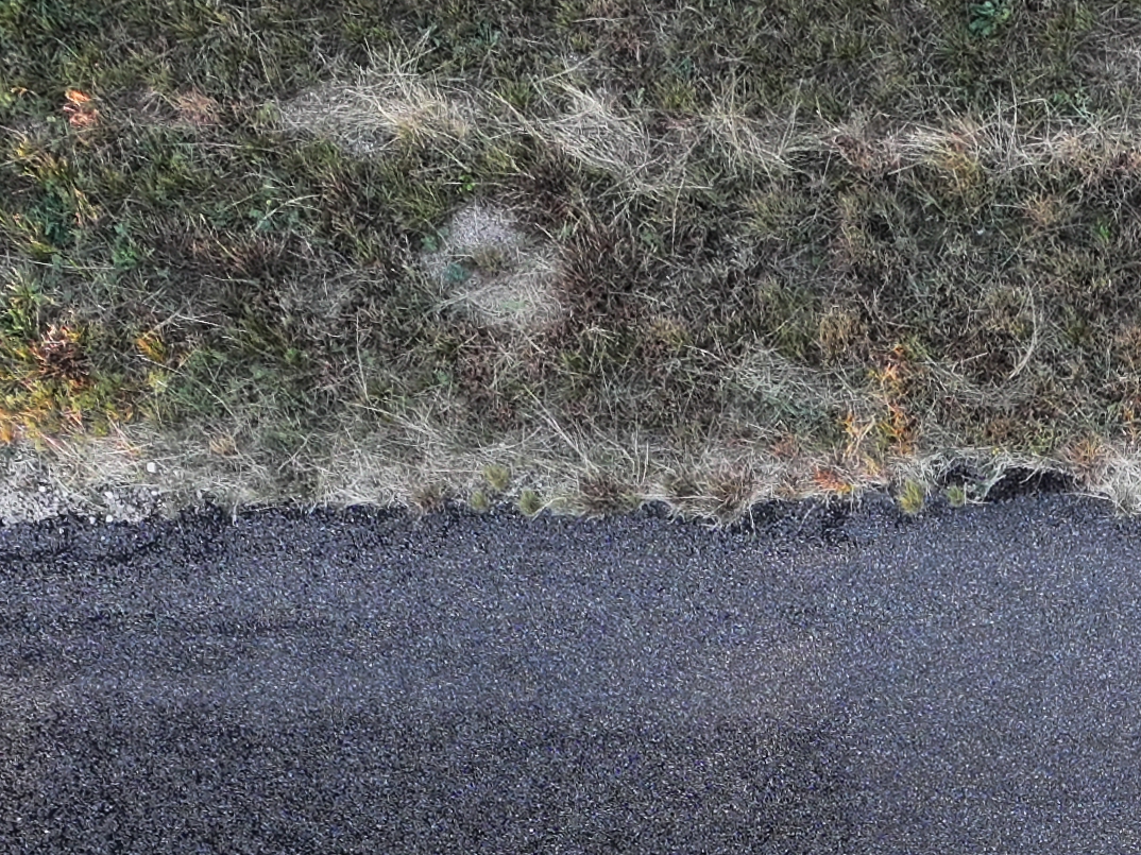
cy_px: 1371
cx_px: 1113
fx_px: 3889
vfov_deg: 11.9
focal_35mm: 118
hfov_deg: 16.4
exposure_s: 1/50
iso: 100
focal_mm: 12.29
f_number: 2.8
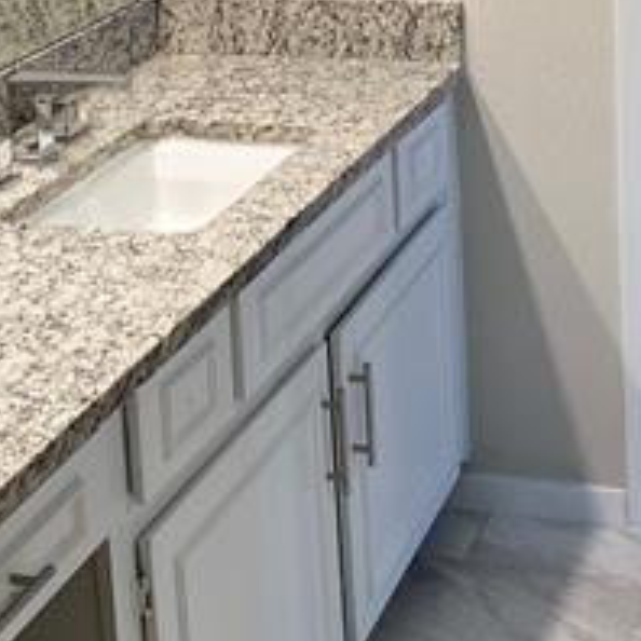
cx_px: 385
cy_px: 26
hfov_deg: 19.5
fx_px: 1865
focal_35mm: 89
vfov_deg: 19.1
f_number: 1.8
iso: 80
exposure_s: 1/60
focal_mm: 4.25
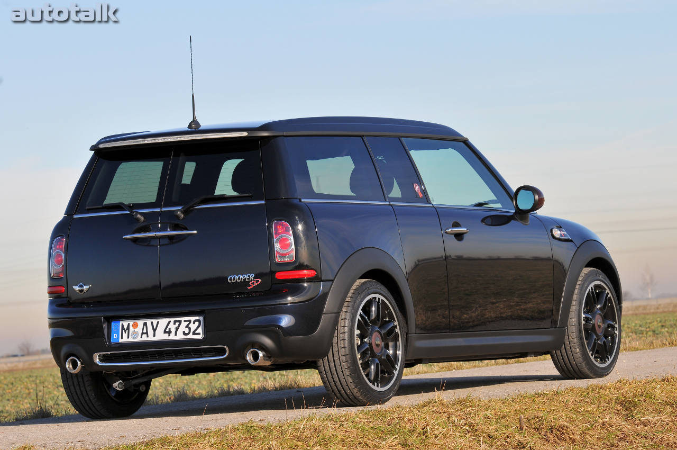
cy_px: 225
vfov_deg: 7.3
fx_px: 3522
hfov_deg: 11.0
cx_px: 338
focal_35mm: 188
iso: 200
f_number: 9.5
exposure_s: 1/250
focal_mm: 125
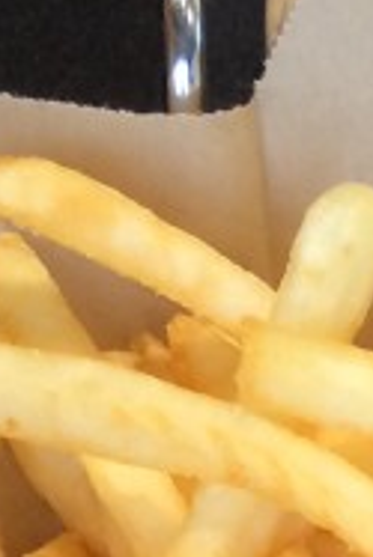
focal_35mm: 165
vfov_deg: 10.3
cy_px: 1465
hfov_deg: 7.9
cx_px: 779
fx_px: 2559
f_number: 2.2
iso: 40
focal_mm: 4.15
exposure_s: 1/30
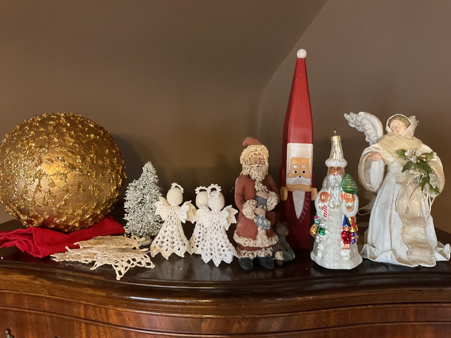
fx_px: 378
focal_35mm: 29
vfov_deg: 48.2
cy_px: 169
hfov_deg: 61.7
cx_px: 226
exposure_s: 1/30
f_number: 1.8
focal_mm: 3
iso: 400
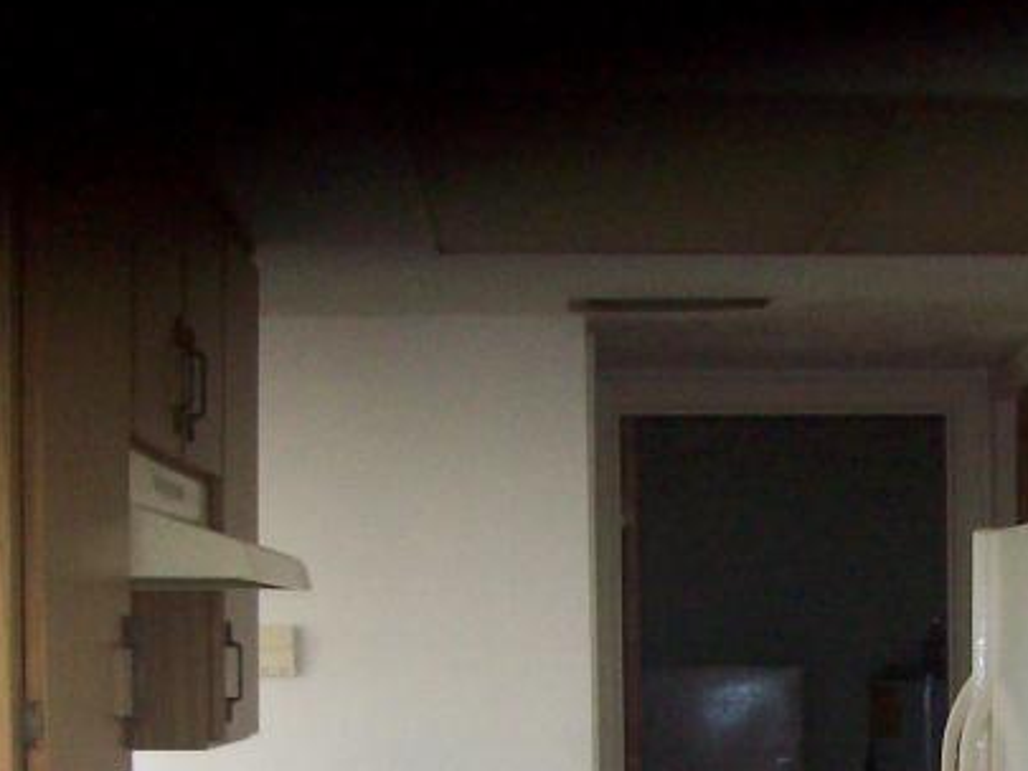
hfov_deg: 21.3
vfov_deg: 15.8
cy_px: 820
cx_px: 805
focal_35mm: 91
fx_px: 2703
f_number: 2.7
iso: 200
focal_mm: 6
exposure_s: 1/64
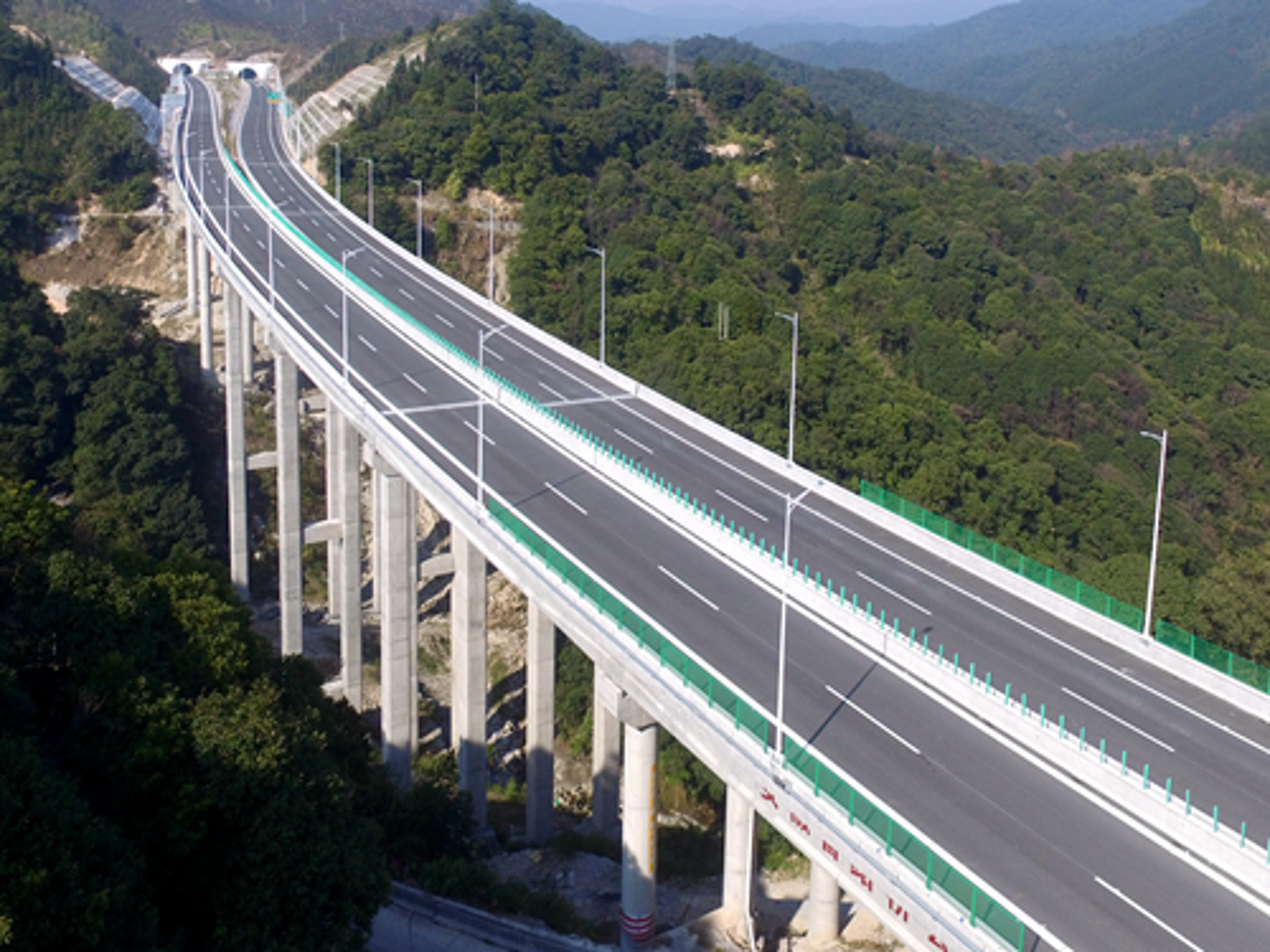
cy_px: 216
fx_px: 1174
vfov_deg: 42.5
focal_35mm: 32
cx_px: 691
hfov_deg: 56.7
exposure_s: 1/709
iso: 100
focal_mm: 3.61
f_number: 2.8
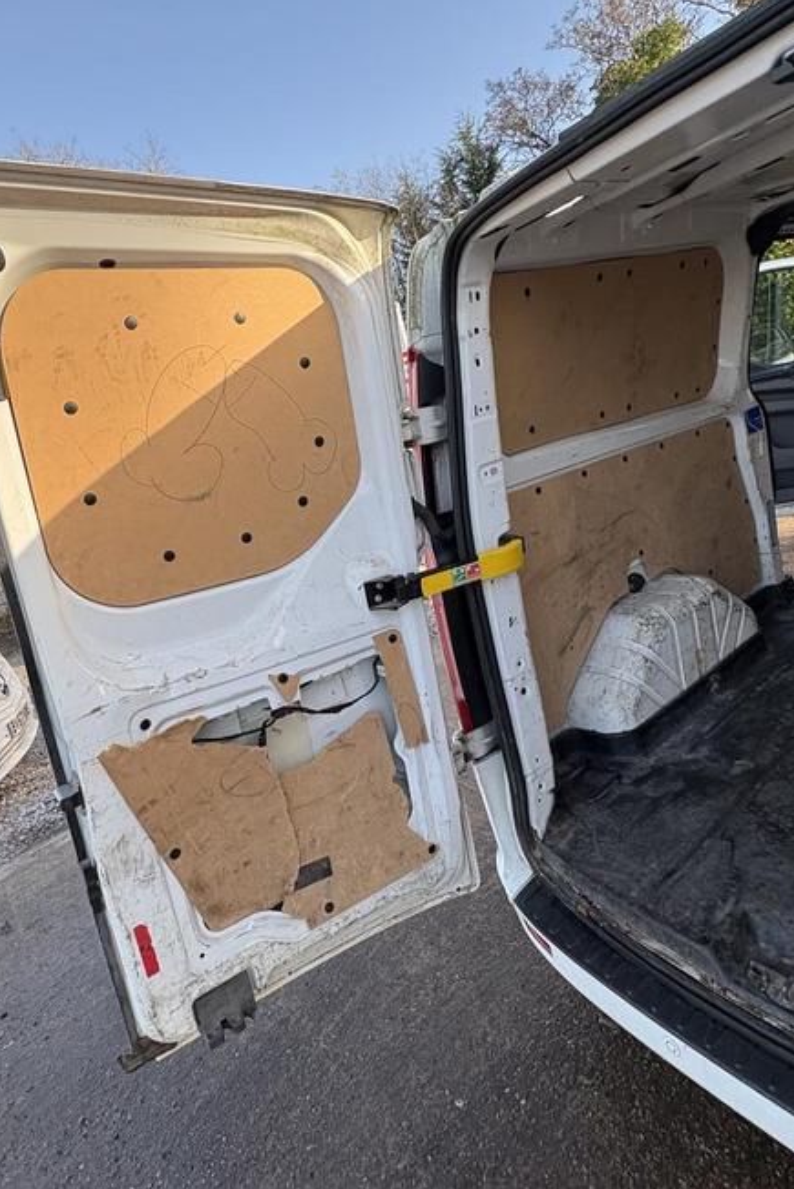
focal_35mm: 20
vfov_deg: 83.9
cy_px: 578
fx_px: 661
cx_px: 371
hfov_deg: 61.9
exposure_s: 1/245
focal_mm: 2.22
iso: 40
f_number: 2.2
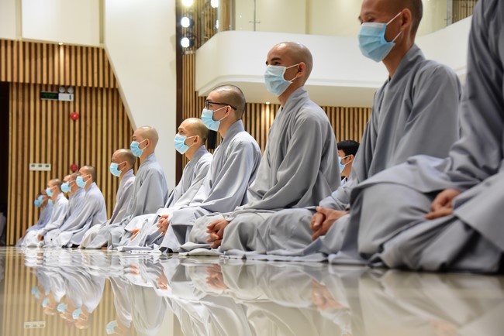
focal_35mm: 66
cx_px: 252
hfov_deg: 30.5
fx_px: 924
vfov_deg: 20.6
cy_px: 168
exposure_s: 1/80
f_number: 5.6
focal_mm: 66
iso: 2500
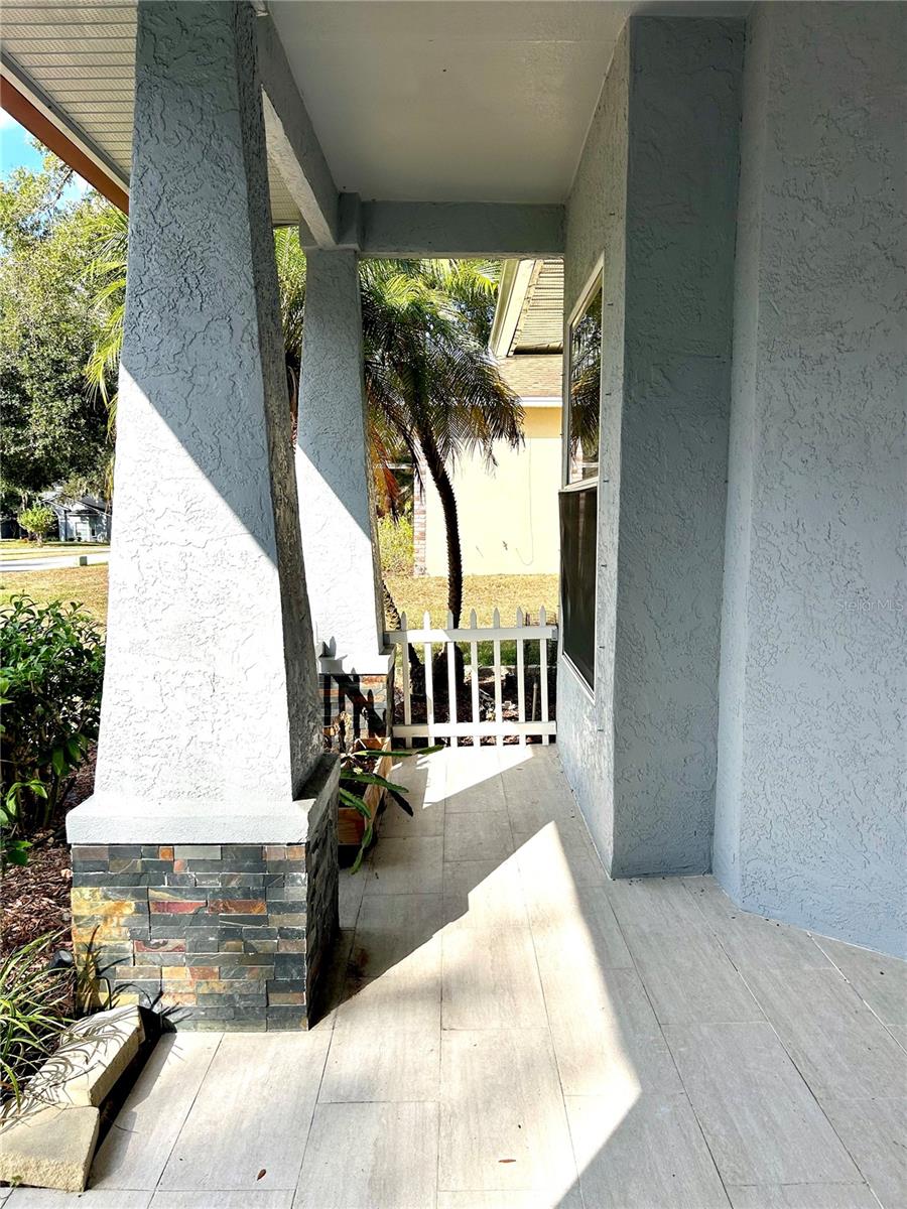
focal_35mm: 26
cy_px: 604
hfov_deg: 53.1
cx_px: 454
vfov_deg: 67.3
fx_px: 908
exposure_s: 1/3165
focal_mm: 5.7
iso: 50
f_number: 1.5
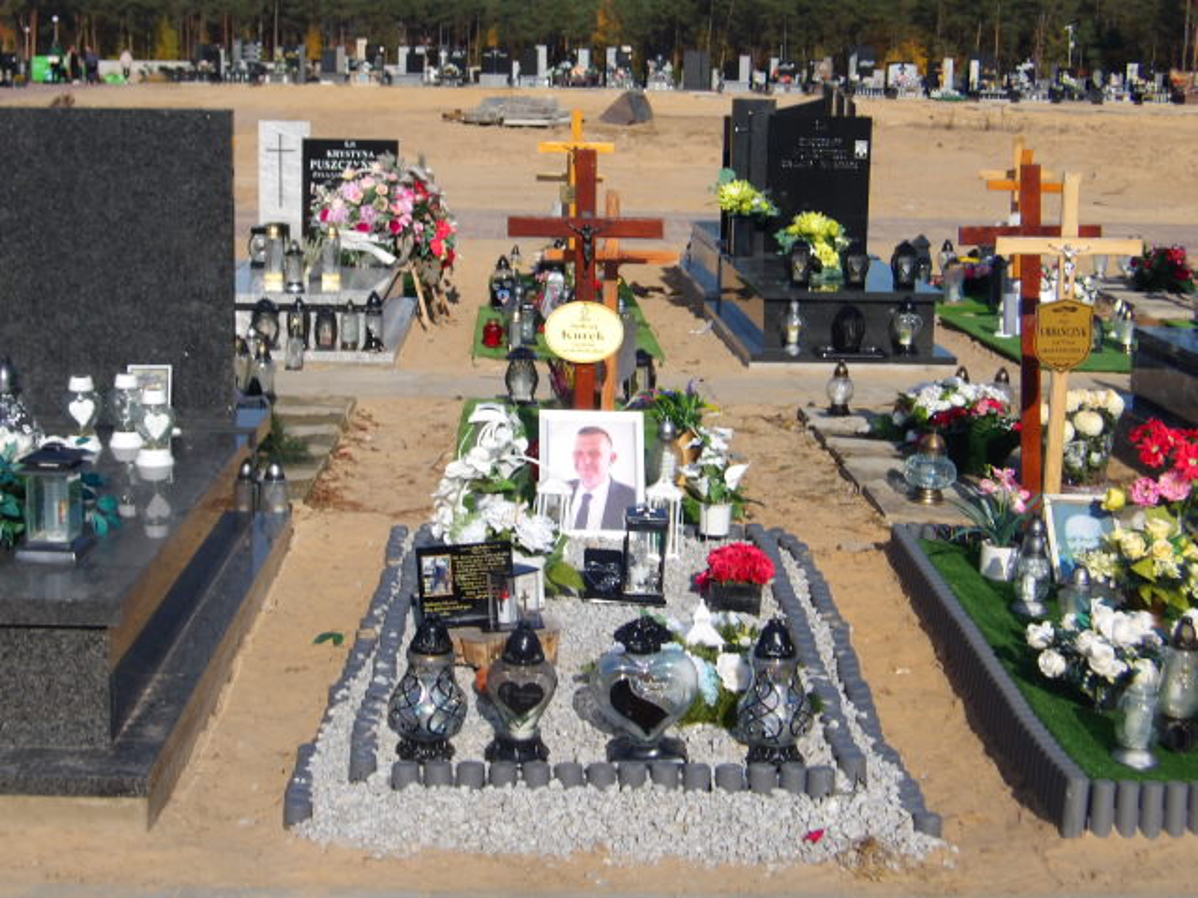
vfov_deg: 27.5
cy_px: 449
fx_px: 1834
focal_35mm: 53
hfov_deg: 36.2
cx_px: 599
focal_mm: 9.4
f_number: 15
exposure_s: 1/91
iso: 100
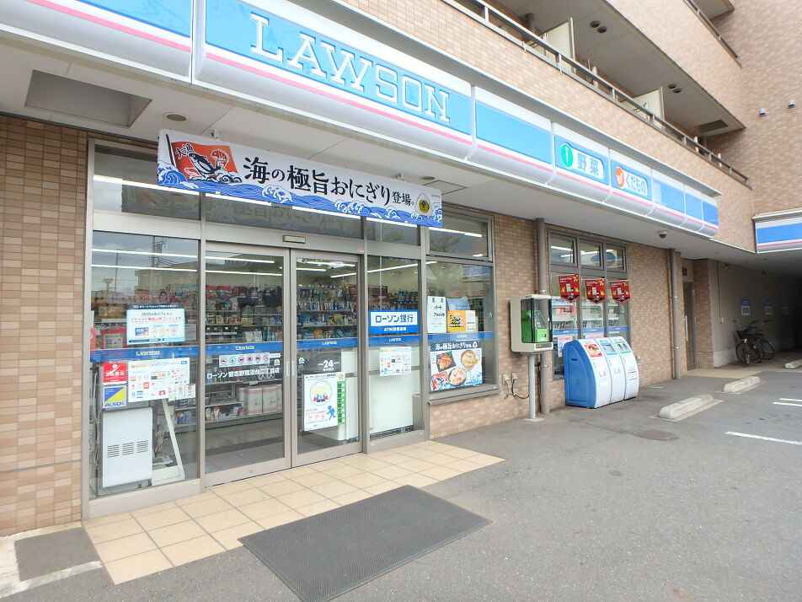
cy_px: 301
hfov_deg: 79.0
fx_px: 487
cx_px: 401
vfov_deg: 63.4
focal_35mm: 21
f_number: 3.5
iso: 125
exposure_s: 1/160
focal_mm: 3.7
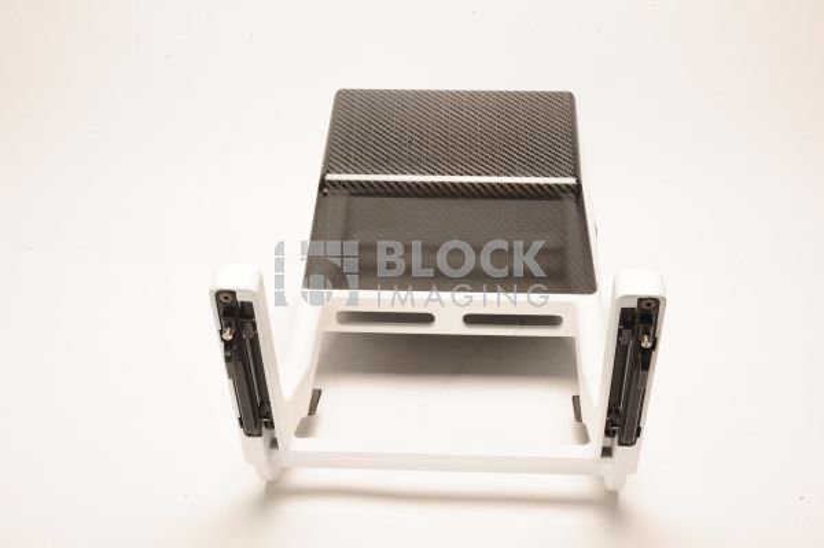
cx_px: 412
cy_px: 274
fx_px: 1143
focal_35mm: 50
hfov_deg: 39.6
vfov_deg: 26.9
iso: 320
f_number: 18
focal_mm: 50
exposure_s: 1/160
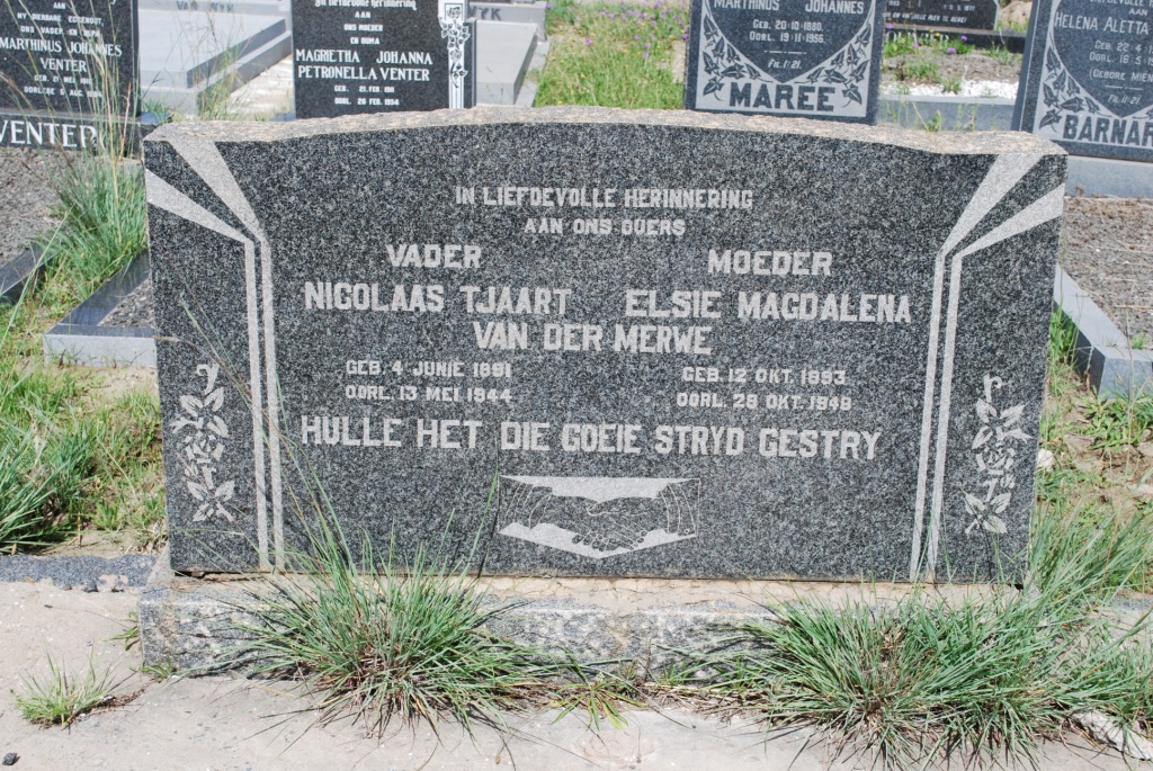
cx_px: 576
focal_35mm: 48
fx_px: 1539
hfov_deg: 41.1
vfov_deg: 28.1
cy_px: 386
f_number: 8
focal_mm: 32
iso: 100
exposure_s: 1/250
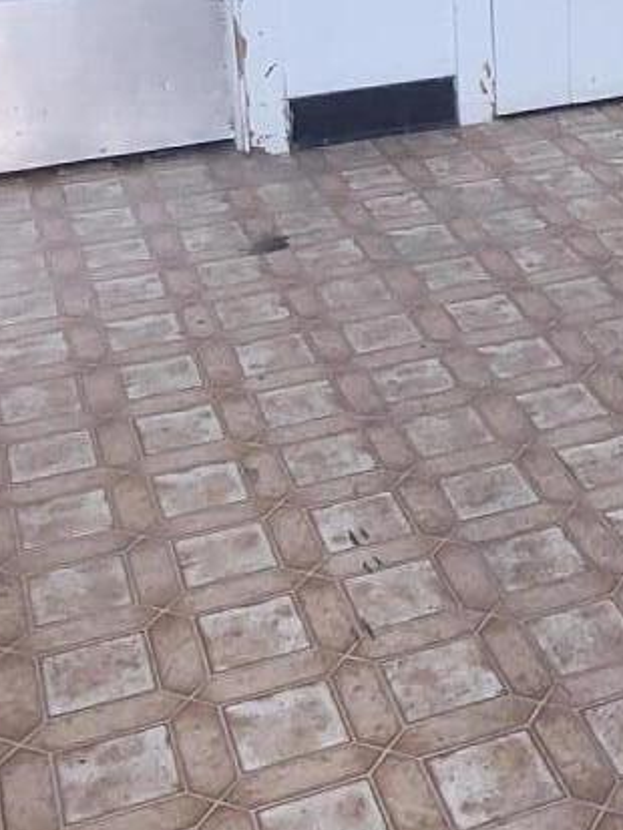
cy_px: 74
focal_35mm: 63
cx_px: 671
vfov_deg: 29.4
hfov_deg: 22.1
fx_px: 1511
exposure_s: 1/60
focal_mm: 2.2
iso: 125
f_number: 2.2
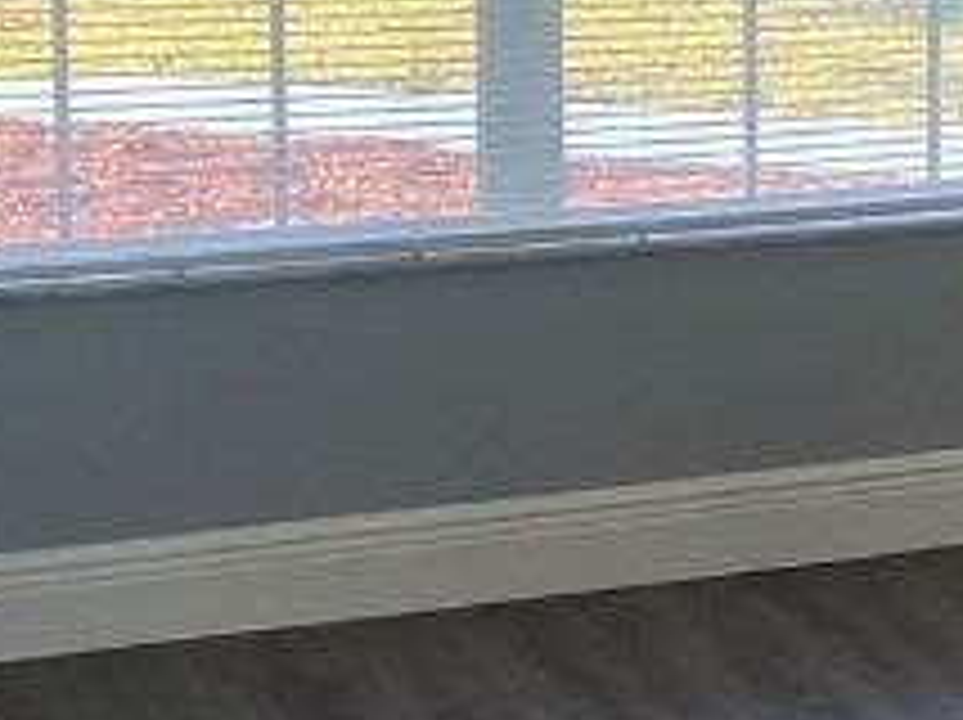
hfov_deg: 13.5
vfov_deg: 10.9
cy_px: -27
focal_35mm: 134
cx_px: 1624
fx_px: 3724
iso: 64
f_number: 1.8
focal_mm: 3.99
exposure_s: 1/120
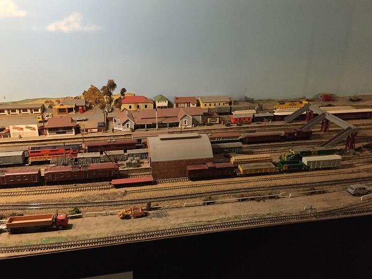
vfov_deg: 44.1
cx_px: 186
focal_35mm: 32
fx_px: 344
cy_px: 129
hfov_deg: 56.8
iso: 250
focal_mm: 4.15
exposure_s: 1/17
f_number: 2.2
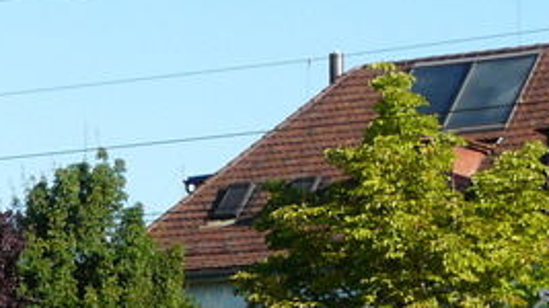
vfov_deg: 6.1
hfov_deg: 10.9
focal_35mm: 196
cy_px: 511
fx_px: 2852
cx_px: 62
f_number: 5.6
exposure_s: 1/250
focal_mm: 7.9
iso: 100
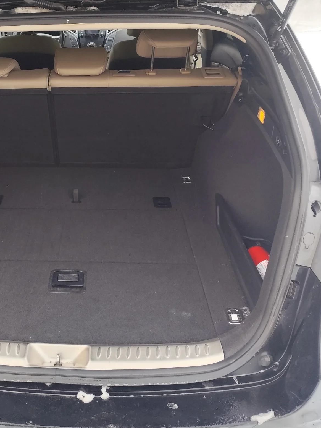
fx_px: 470
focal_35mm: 38
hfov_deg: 36.4
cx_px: 61
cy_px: 180
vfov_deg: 48.8
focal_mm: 6.19
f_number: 1.65
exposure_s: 1/100
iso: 100
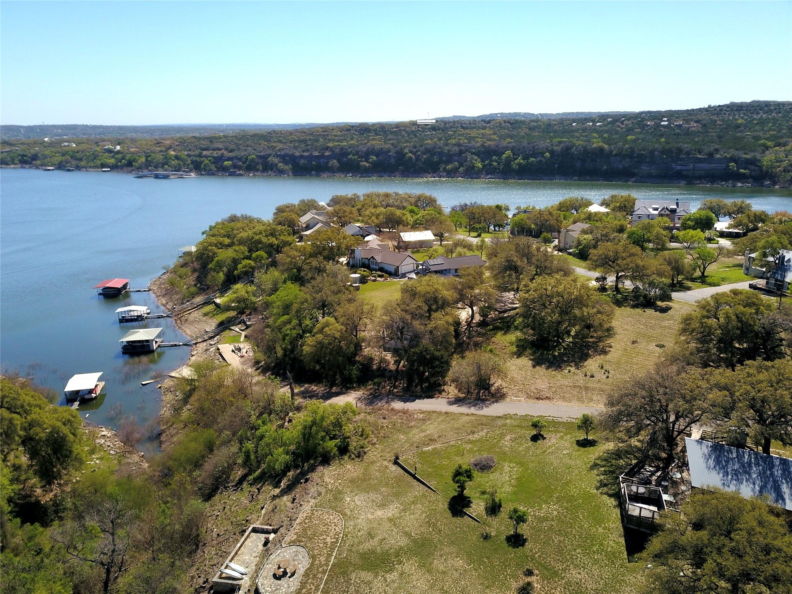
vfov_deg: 53.1
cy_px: 297
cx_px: 396
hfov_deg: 67.3
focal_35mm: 26
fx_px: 595
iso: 100
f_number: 2.2
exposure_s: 1/125
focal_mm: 4.73
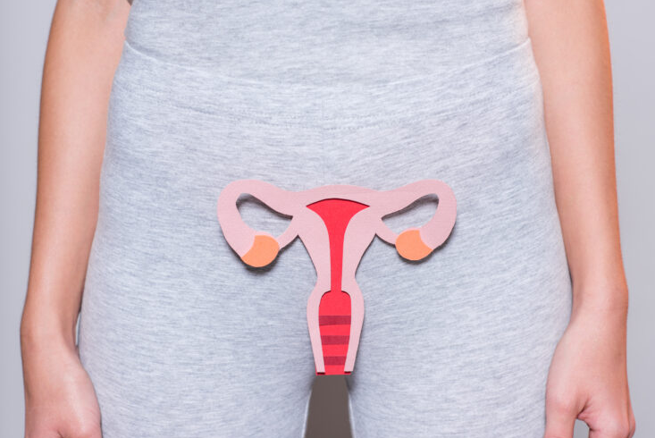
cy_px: 214
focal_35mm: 89
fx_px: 1621
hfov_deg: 22.8
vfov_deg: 15.4
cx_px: 335
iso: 100
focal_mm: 85
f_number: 5.6
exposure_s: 1/125
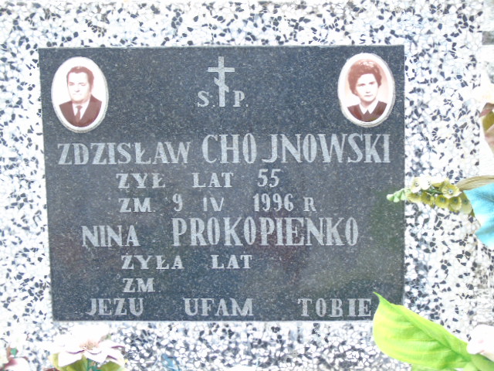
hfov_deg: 15.9
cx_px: 247
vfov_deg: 12.0
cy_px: 186
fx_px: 1770
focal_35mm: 124
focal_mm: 22
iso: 100
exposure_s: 1/30
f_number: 4.6
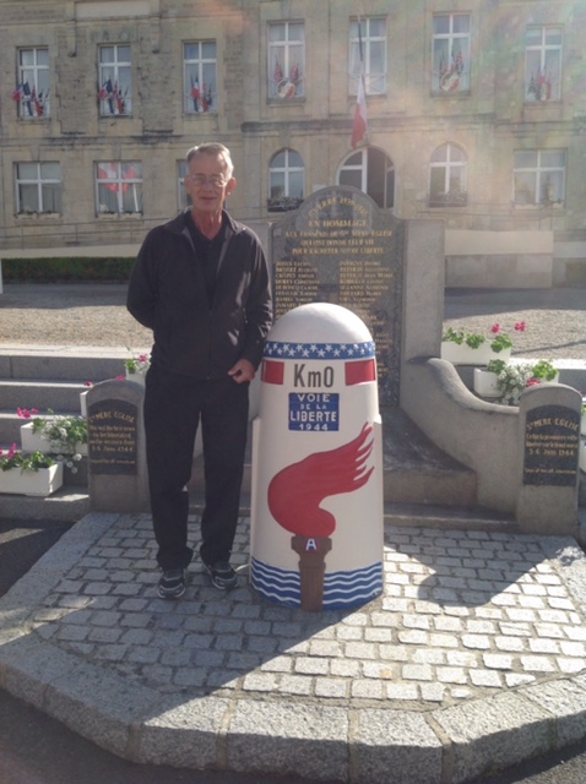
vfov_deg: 52.7
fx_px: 792
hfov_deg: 40.6
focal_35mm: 35
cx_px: 293
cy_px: 392
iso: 50
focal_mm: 4.28
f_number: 2.4
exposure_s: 1/1314
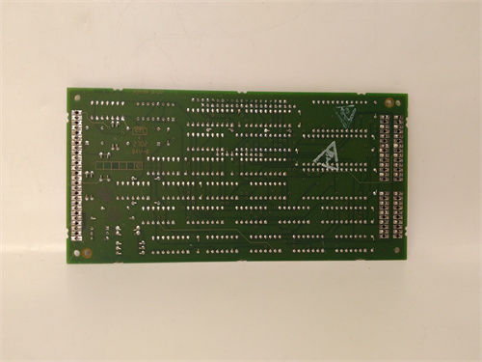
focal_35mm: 27
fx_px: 376
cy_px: 181
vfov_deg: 51.4
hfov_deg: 65.3
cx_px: 241
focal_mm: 3.79
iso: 177
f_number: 2
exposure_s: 1/33
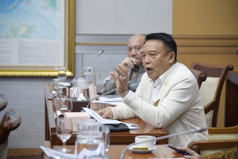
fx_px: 794
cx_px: 119
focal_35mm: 120
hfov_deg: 17.1
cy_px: 80
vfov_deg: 11.4
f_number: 4
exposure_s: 1/200
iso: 2000
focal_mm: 120
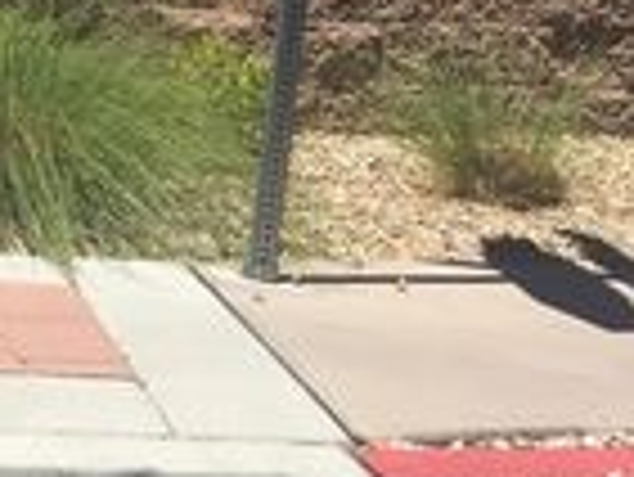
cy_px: -227
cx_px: -432
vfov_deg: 13.6
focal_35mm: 103
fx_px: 1888
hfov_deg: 16.6
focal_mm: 4.15
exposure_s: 1/2079
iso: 25
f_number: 2.2
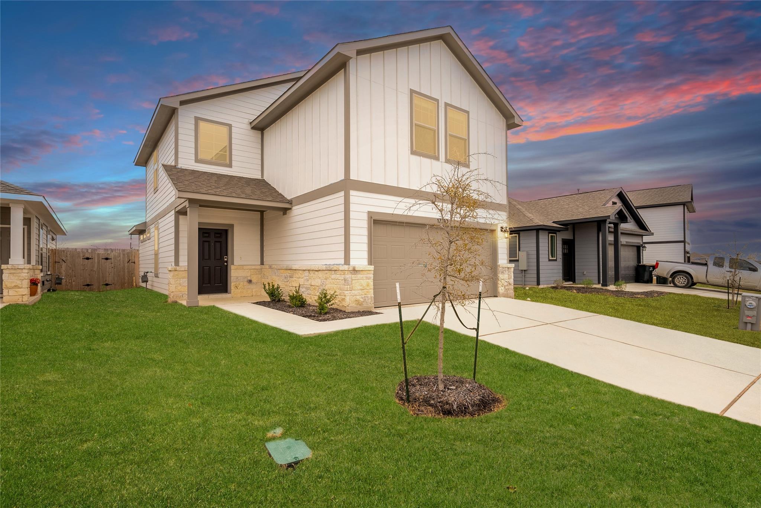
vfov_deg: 70.5
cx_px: 380
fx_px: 359
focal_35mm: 17
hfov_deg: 93.3
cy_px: 254
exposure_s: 1/5000
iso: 800
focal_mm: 17
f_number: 5.6
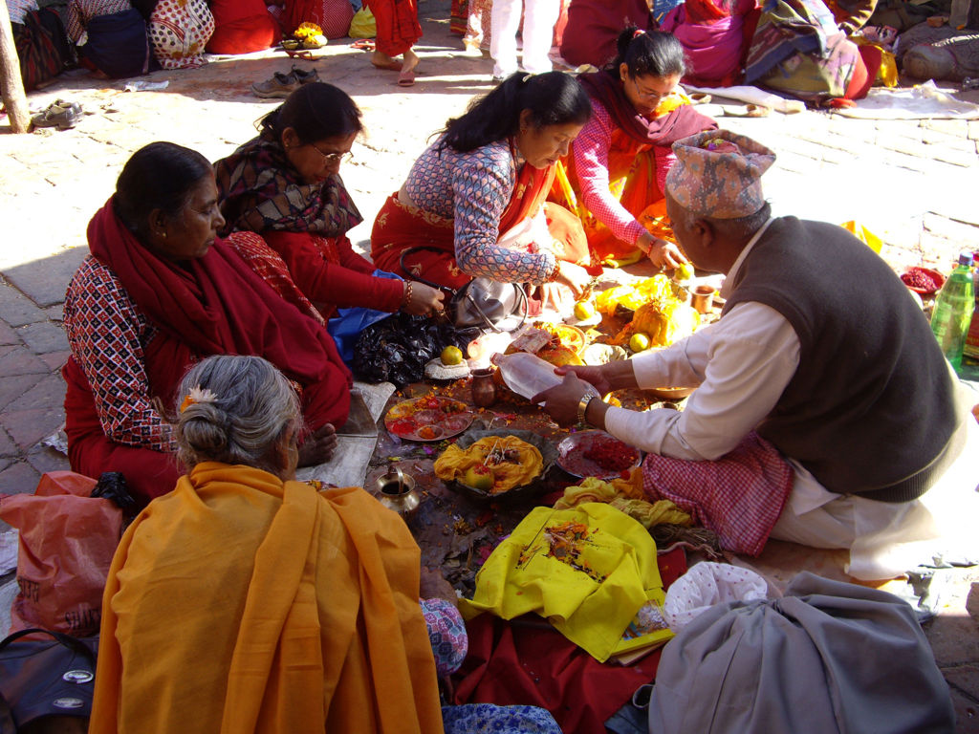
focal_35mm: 38
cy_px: 367
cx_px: 490
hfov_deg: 49.0
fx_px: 1075
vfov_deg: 37.7
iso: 100
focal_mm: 7.9
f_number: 2.8
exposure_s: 1/200
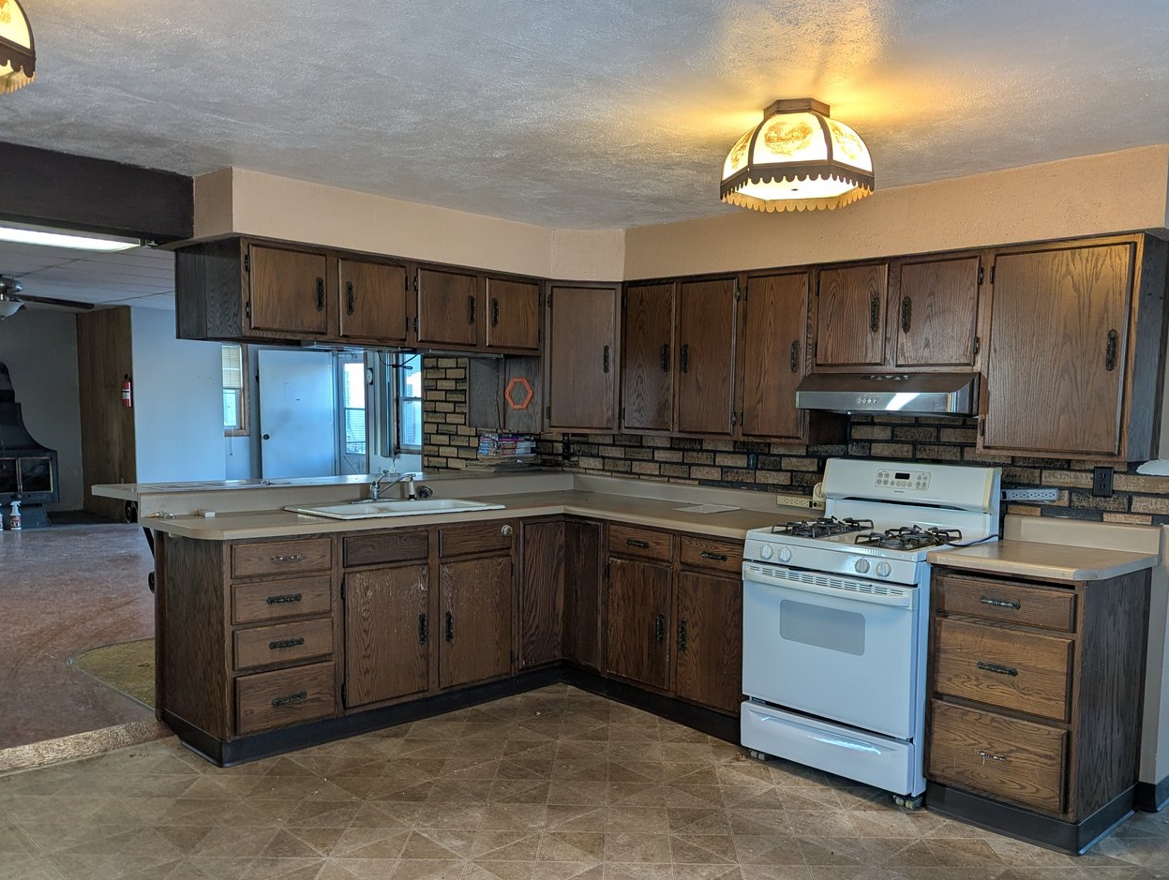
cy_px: 495
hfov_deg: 61.4
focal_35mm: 29
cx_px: 650
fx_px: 981
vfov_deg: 48.2
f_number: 1.85
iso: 68
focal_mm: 6.81
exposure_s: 1/40
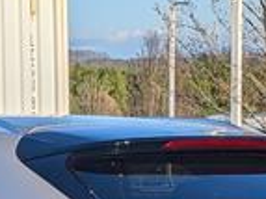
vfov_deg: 6.6
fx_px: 1681
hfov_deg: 9.0
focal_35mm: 219
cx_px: -24
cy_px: 350
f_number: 1.68
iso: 22
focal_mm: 6.9
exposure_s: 1/1667
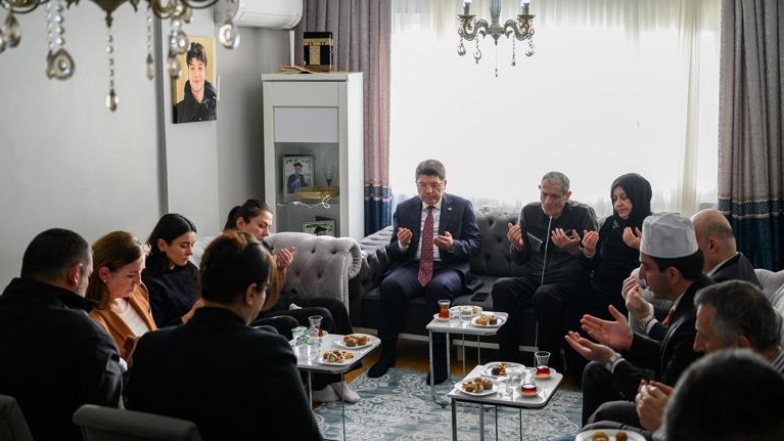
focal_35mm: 41
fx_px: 852
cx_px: 391
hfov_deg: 49.4
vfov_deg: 29.0
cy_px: 236
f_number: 2.8
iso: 250
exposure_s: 1/125
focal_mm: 39
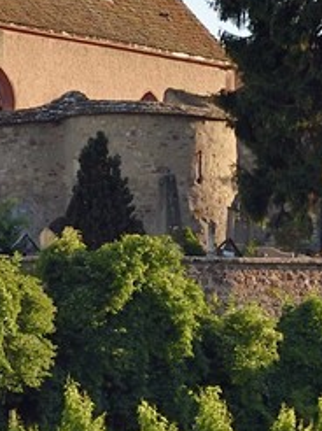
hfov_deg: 2.0
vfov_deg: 2.6
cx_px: -840
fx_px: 9331
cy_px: -187
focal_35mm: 751
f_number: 9
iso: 200
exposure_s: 1/250
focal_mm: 120
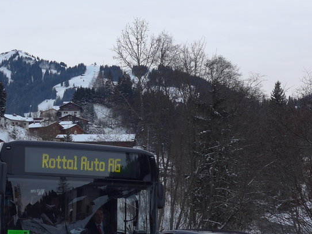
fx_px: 577
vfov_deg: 22.8
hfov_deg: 29.4
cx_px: 51
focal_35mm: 64
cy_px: 159
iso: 100
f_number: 2.8
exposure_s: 1/250
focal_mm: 6
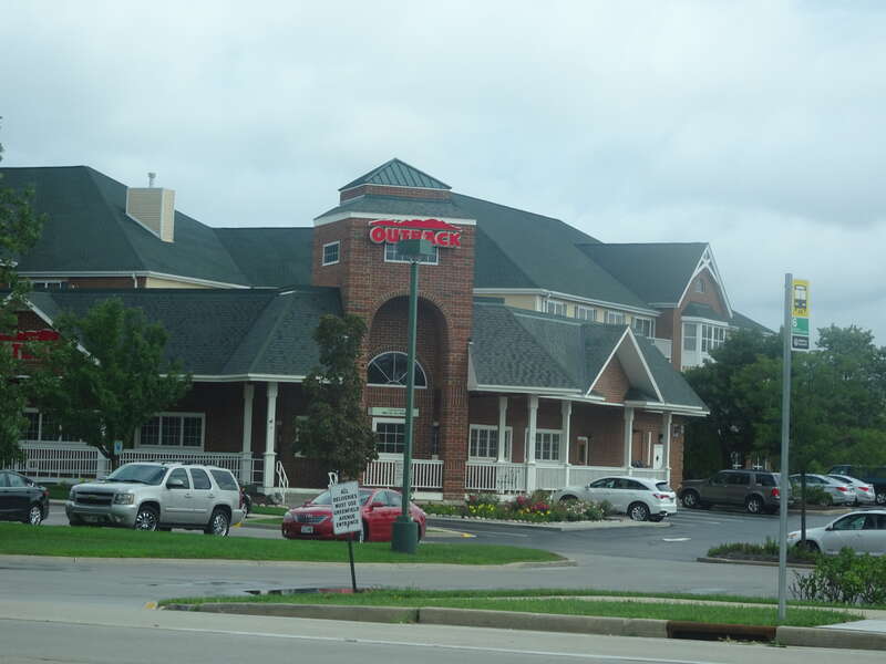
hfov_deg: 19.6
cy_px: 332
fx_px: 2560
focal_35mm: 100
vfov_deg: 14.8
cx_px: 443
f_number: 5
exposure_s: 1/400
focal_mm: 17.01
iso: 80
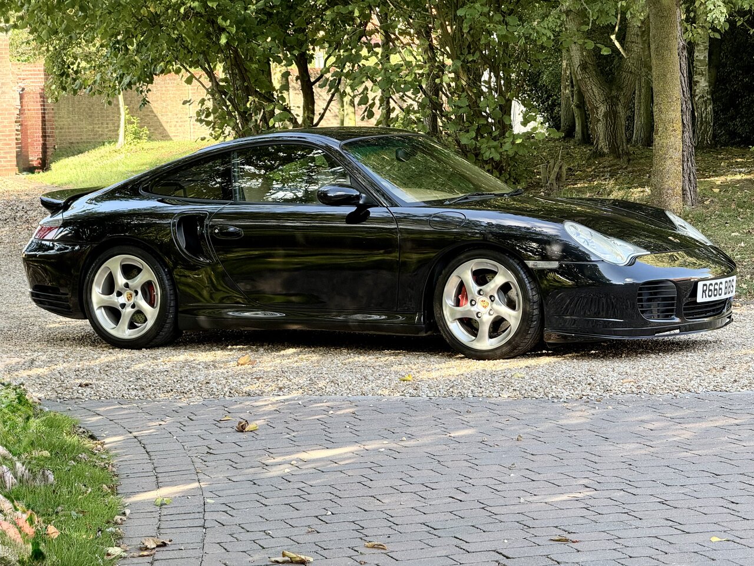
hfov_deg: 16.4
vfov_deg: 12.3
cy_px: 283
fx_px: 2614
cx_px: 377
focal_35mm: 120
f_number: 2.8
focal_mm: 15.66
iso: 64
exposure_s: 1/123
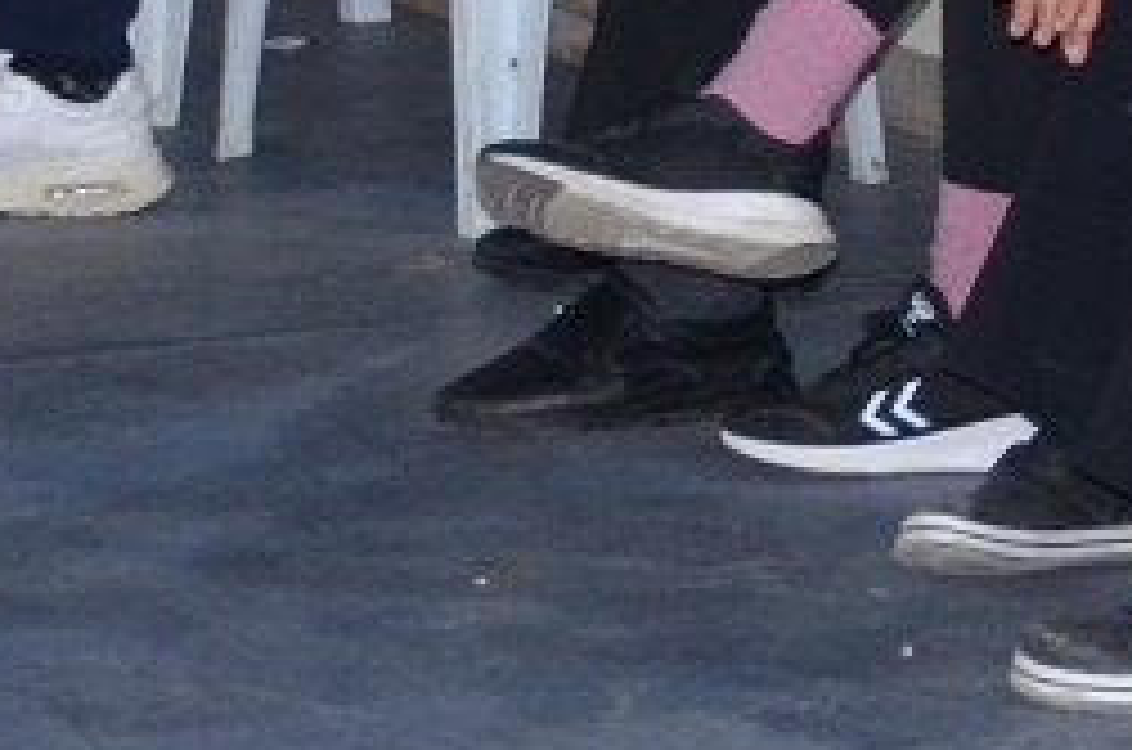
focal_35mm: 304
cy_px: -847
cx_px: 1945
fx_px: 9541
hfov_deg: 6.7
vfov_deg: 4.4
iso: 800
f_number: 4.2
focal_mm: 34
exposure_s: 1/60
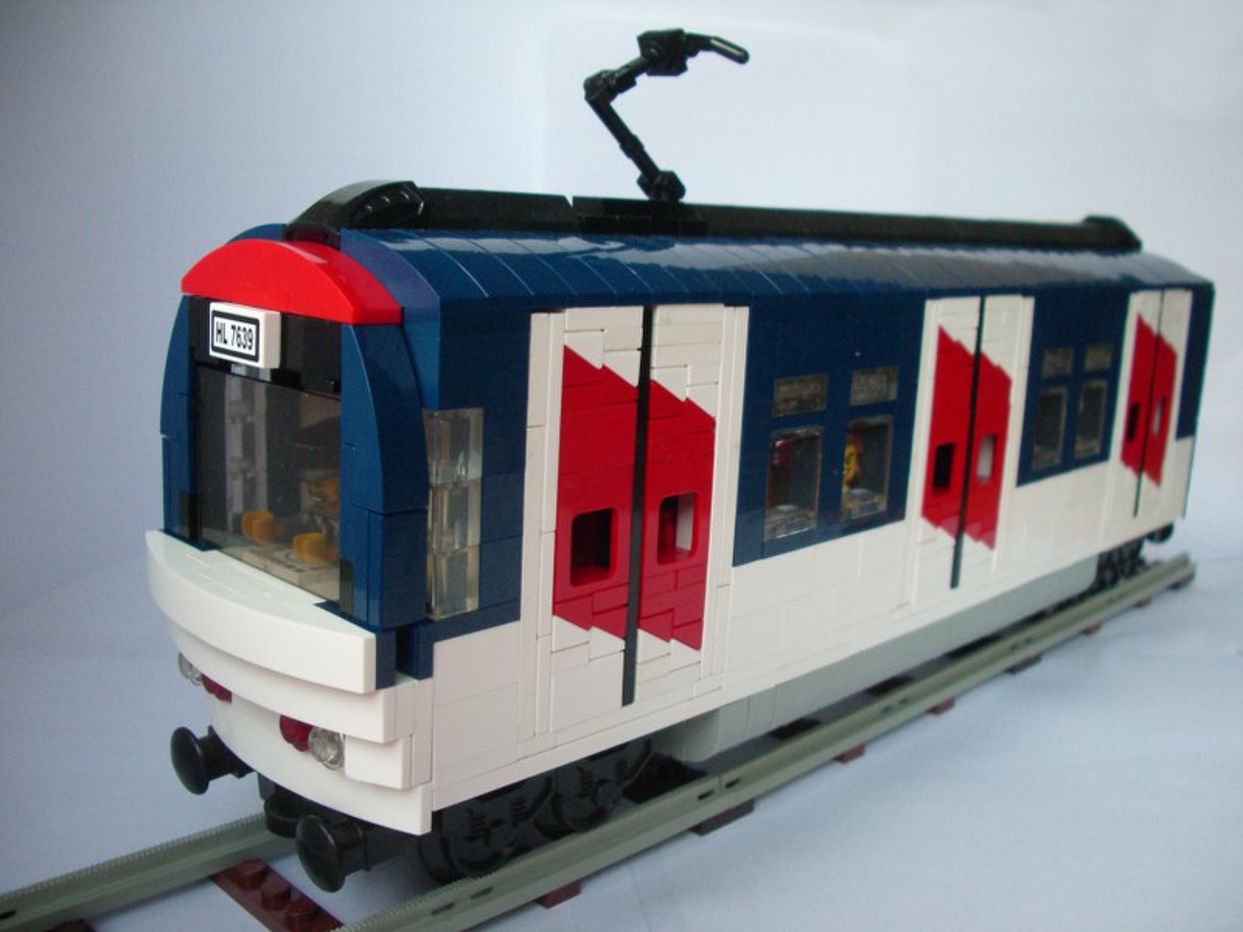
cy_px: 466
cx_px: 622
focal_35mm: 35
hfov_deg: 52.6
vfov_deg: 40.7
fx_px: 1257
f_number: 2.6
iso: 200
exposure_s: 1/25
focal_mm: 5.8
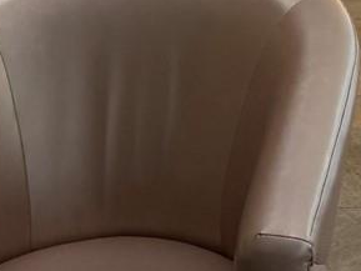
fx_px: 1388
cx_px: 401
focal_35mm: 133
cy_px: -375
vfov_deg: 9.8
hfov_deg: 14.5
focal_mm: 6.76
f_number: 1.78
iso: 50
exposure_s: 1/120
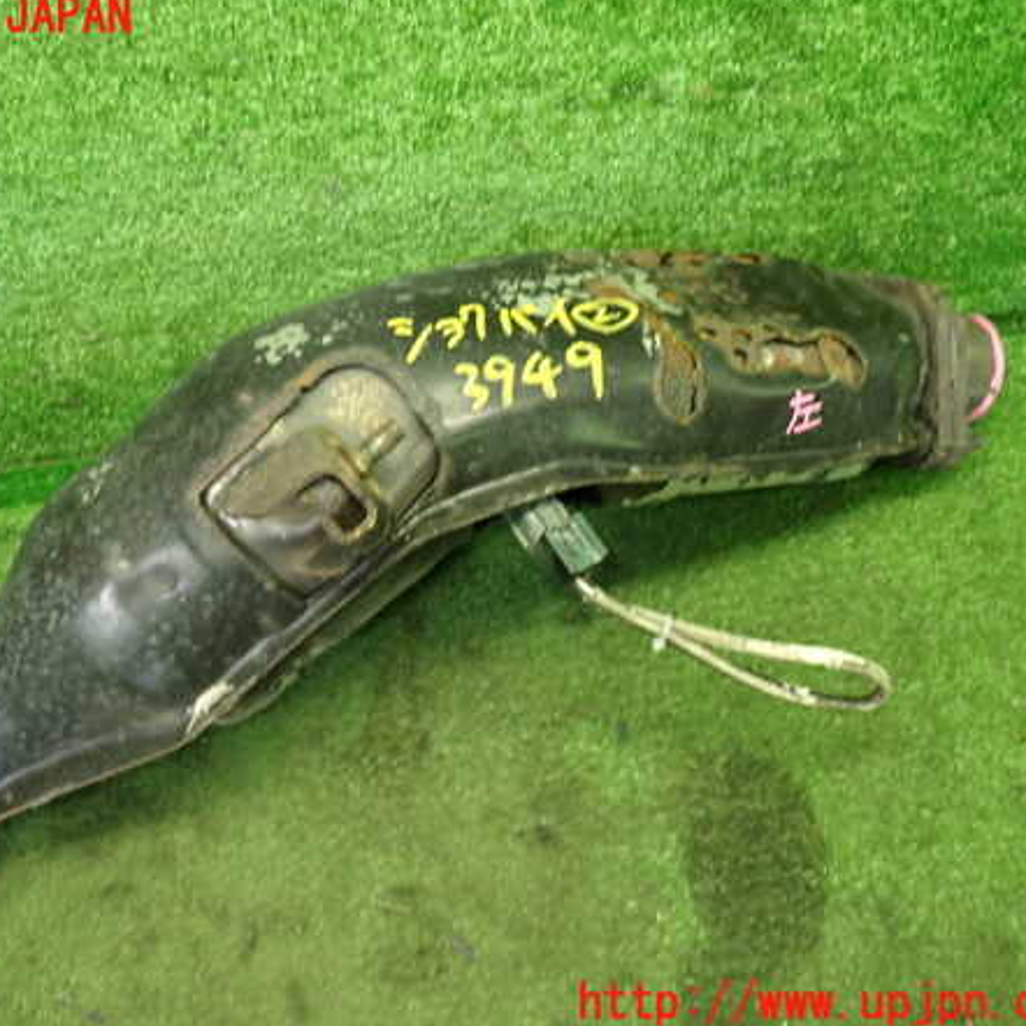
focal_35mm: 36
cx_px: 406
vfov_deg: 46.0
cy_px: 511
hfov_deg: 45.8
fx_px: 1207
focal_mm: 5.4
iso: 250
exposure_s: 1/30
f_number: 2.3
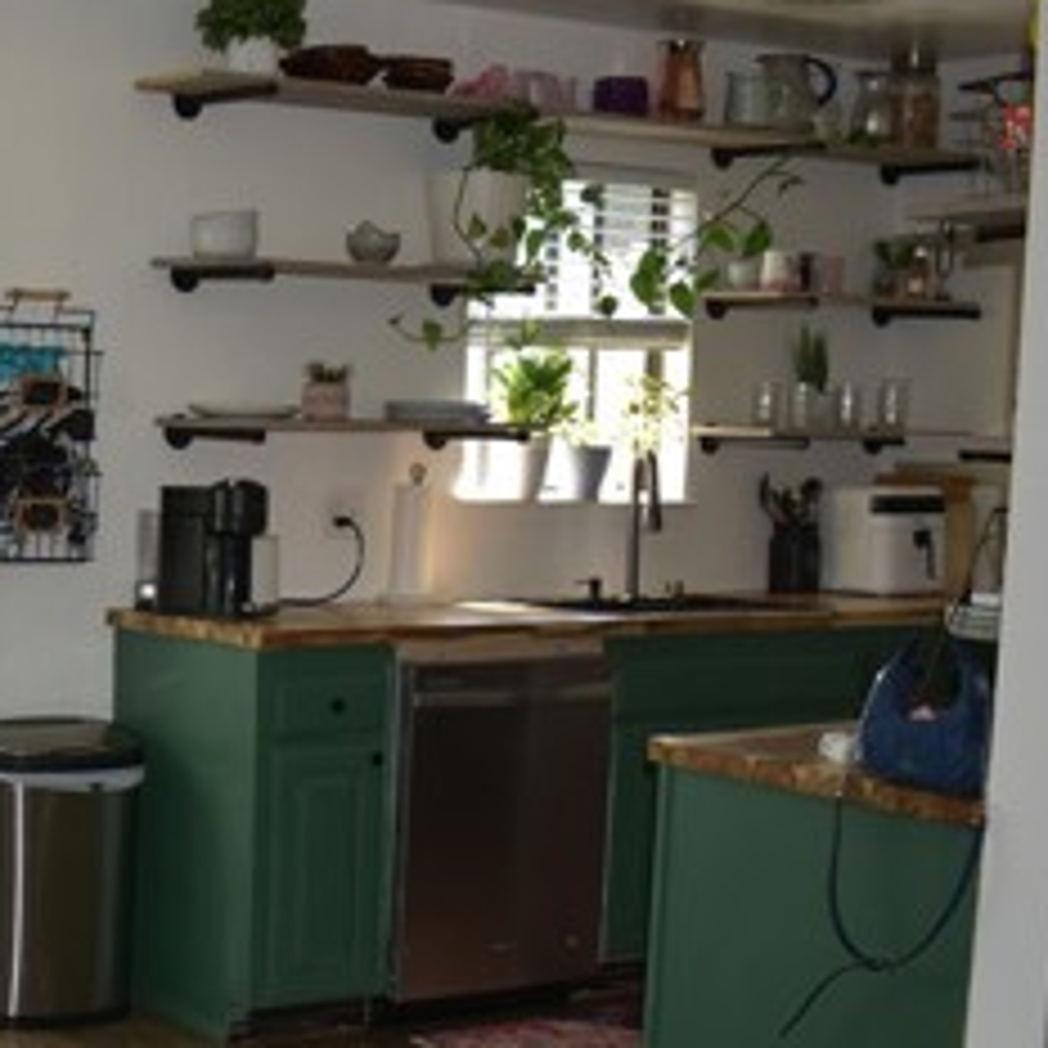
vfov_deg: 27.2
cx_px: -94
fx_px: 2158
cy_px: 677
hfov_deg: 25.4
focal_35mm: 63
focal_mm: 18
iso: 200
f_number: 3.5
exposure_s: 1/60
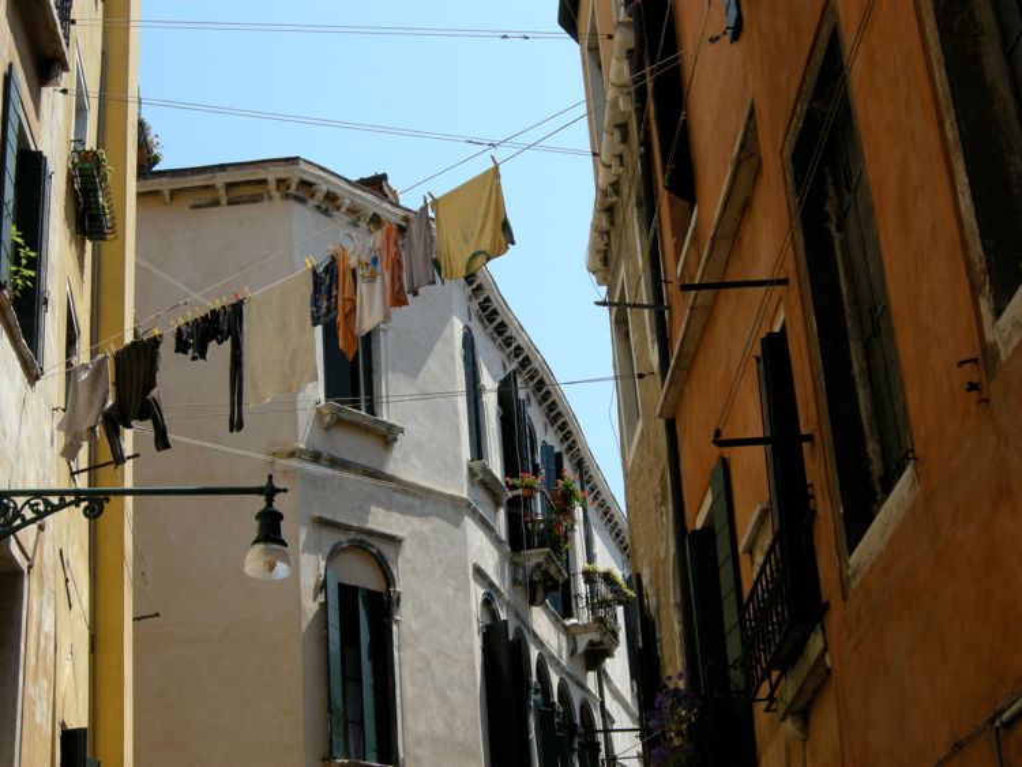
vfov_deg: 24.4
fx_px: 1772
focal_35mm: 60
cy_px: 384
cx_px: 511
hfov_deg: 32.2
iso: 64
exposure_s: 1/271
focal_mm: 12.9
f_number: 5.5
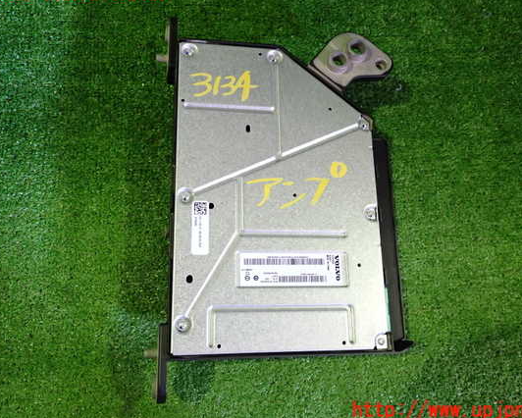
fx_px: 510
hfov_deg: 54.2
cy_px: 202
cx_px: 280
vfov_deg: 44.6
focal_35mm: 33
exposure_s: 1/30
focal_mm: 5.4
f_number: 2.3
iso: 400
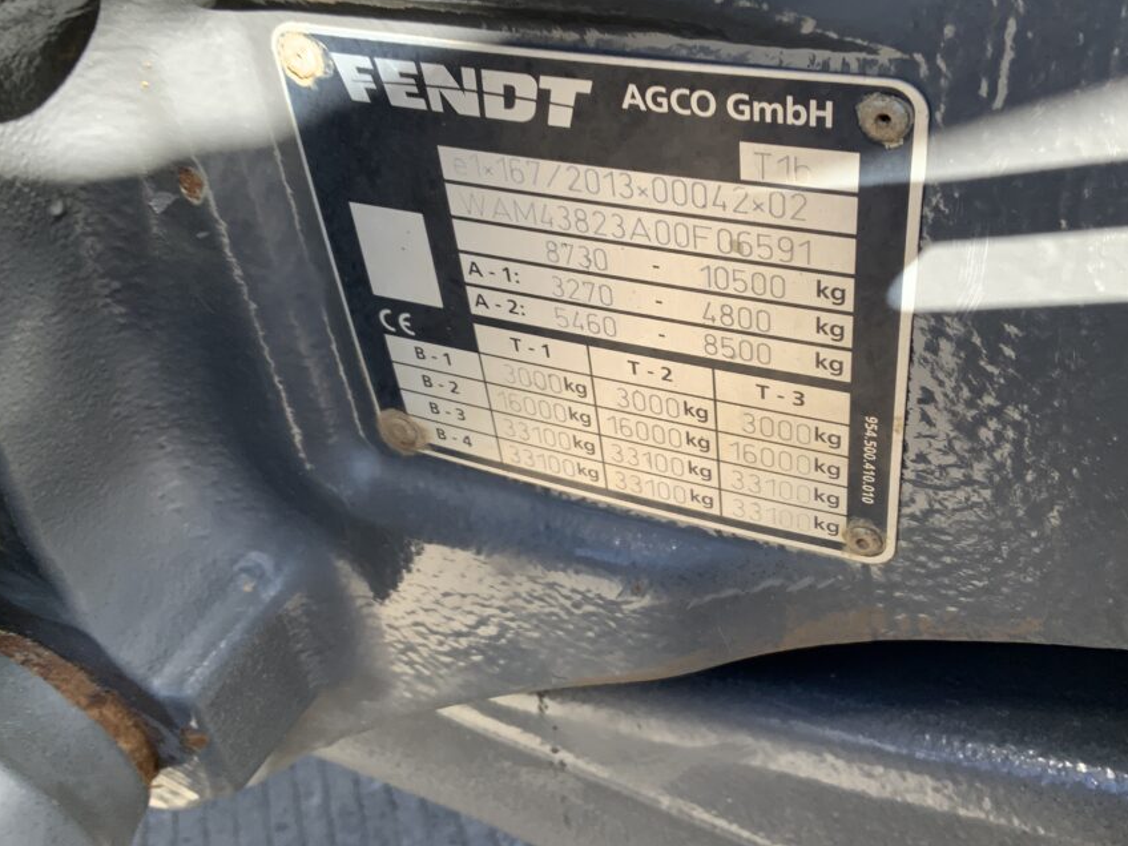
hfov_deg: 52.5
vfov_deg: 40.5
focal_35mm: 35
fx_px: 1141
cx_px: 627
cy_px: 337
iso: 16
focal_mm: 3
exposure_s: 1/171
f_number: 1.8
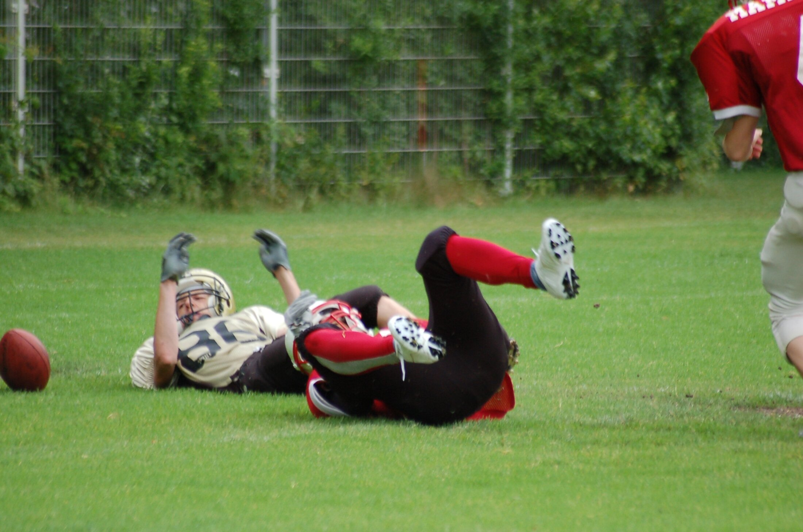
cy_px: 266
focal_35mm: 450
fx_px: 10019
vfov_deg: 3.0
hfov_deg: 4.6
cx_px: 402
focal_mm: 300
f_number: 5.6
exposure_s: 1/500
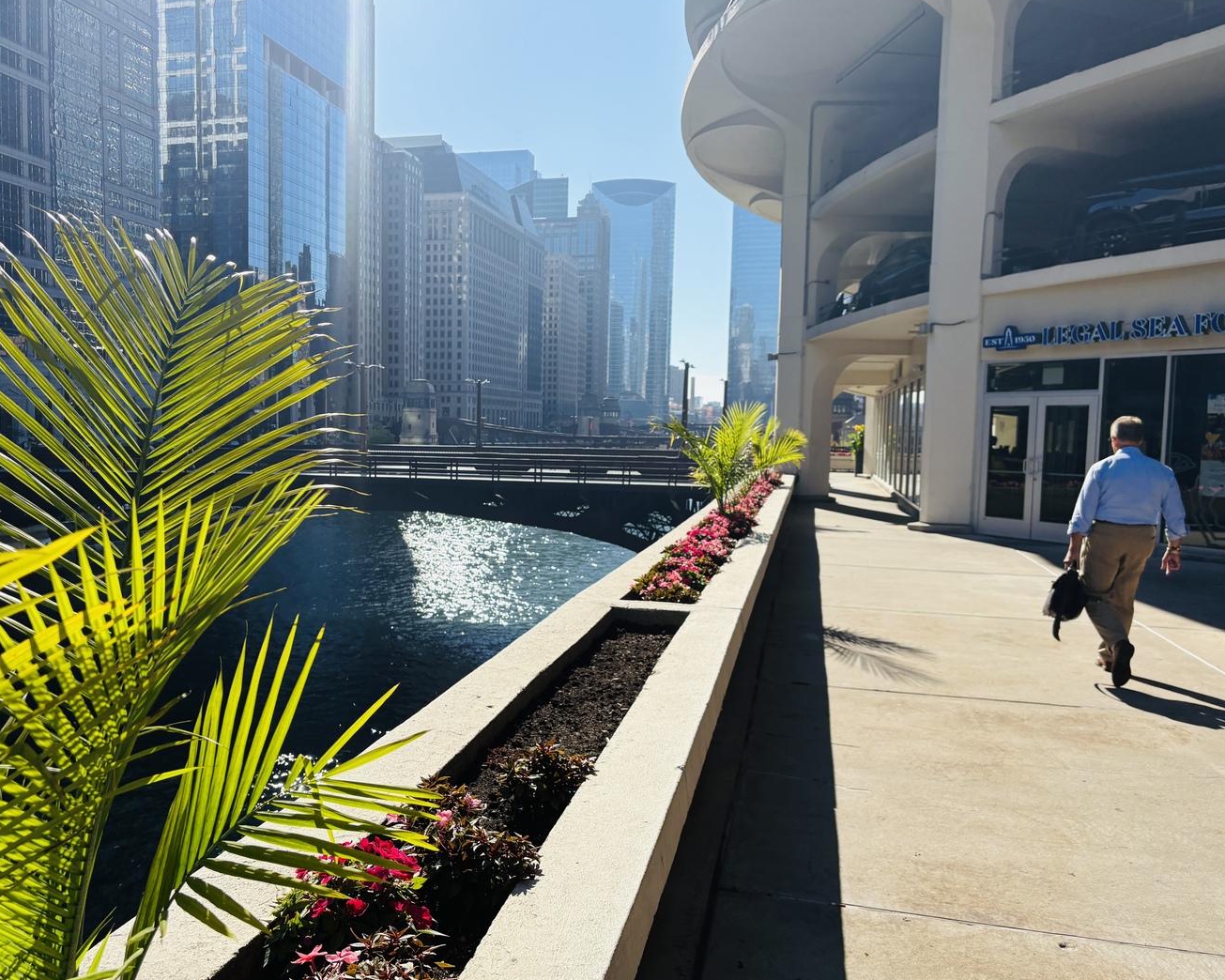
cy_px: 495
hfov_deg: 62.1
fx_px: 1015
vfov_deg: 51.5
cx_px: 552
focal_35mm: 28
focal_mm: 5.96
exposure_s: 1/5348
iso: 64
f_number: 1.6
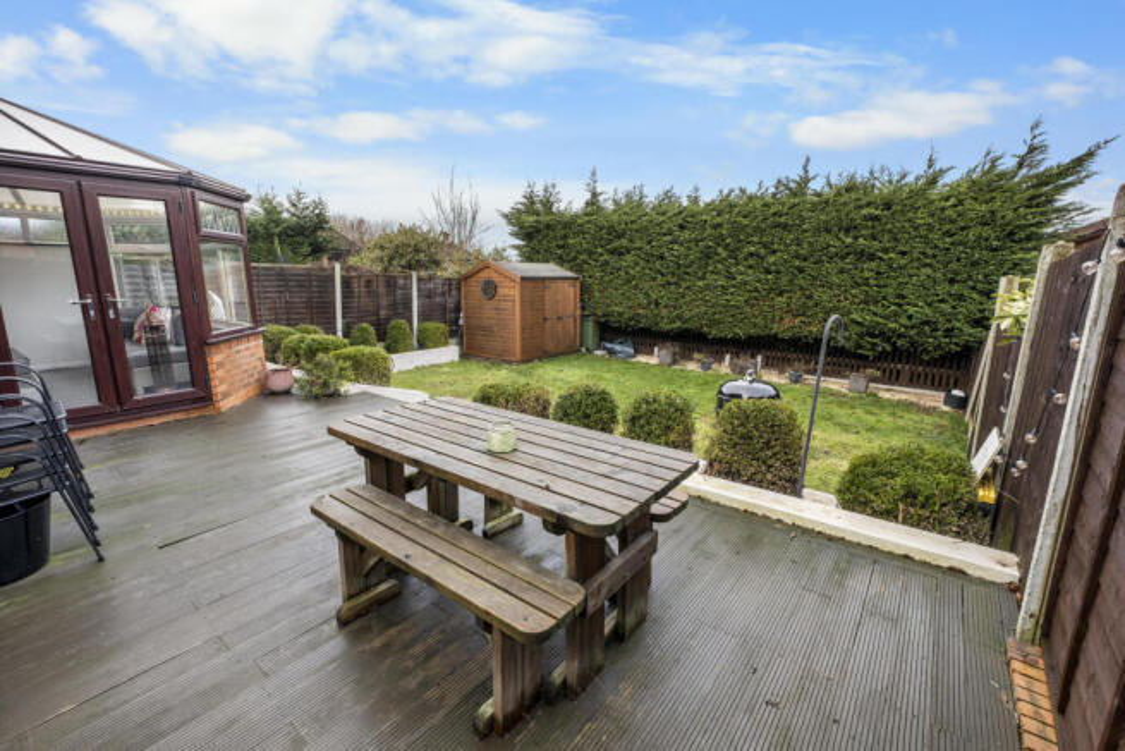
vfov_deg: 77.4
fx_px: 469
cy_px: 376
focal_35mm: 15
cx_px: 562
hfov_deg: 100.4
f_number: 8
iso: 160
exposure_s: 1/40
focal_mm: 10
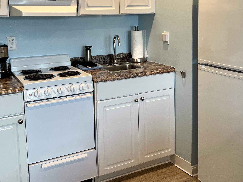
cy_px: 47
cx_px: 133
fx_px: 309
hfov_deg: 42.9
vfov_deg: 32.3
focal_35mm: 44
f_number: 1.5
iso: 80
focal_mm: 5.7
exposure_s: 1/120
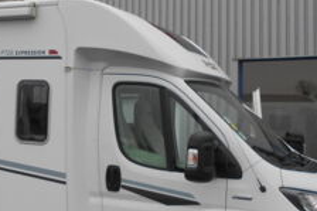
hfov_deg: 33.6
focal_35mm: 58
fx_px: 510
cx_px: 69
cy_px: 95
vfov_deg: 23.3
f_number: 3.2
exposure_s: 1/100
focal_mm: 4.6
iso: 80
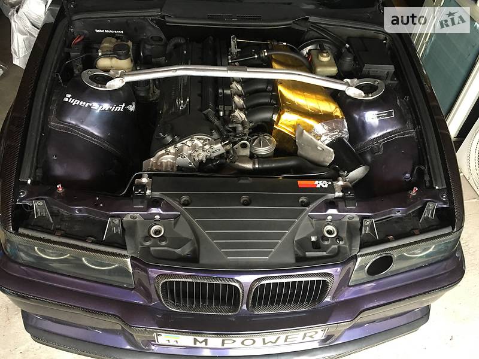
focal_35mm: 29
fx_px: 401
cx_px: 240
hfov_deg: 61.7
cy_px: 180
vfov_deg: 48.2
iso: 200
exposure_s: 1/33
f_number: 2.2
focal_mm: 4.2
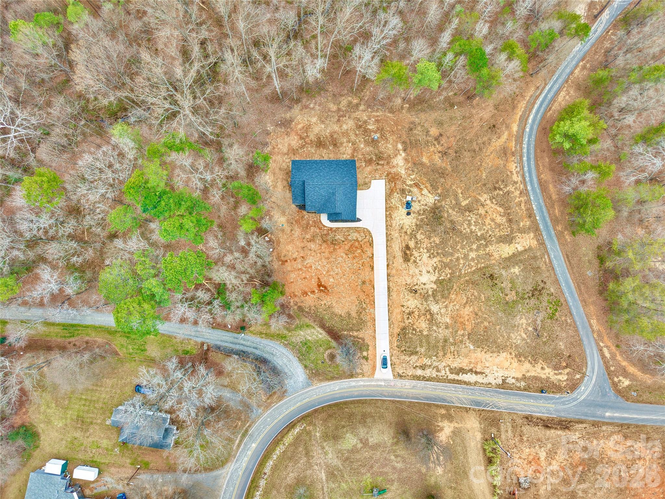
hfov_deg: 71.6
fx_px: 461
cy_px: 250
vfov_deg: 56.8
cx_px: 332
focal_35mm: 24
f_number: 1.8
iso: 160
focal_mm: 8.67
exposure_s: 1/125
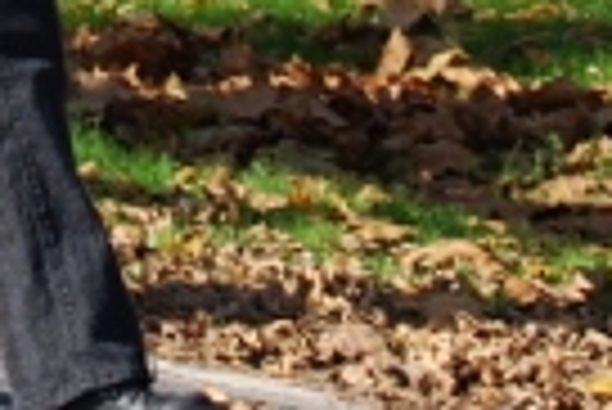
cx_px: -252
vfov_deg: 2.8
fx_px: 8270
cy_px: -698
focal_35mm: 486
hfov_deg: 4.2
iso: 100
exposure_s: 1/160
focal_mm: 55
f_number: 6.3
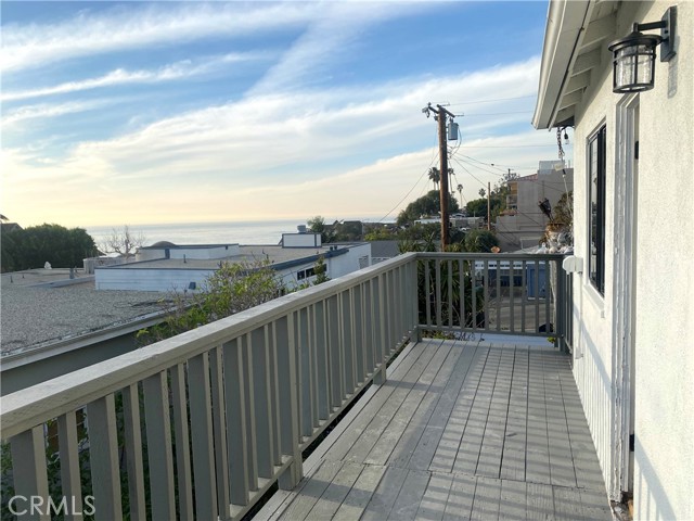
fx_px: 521
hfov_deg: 67.3
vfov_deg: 53.1
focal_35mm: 26
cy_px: 260
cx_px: 347
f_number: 1.8
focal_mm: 4.25
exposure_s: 1/2571
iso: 32
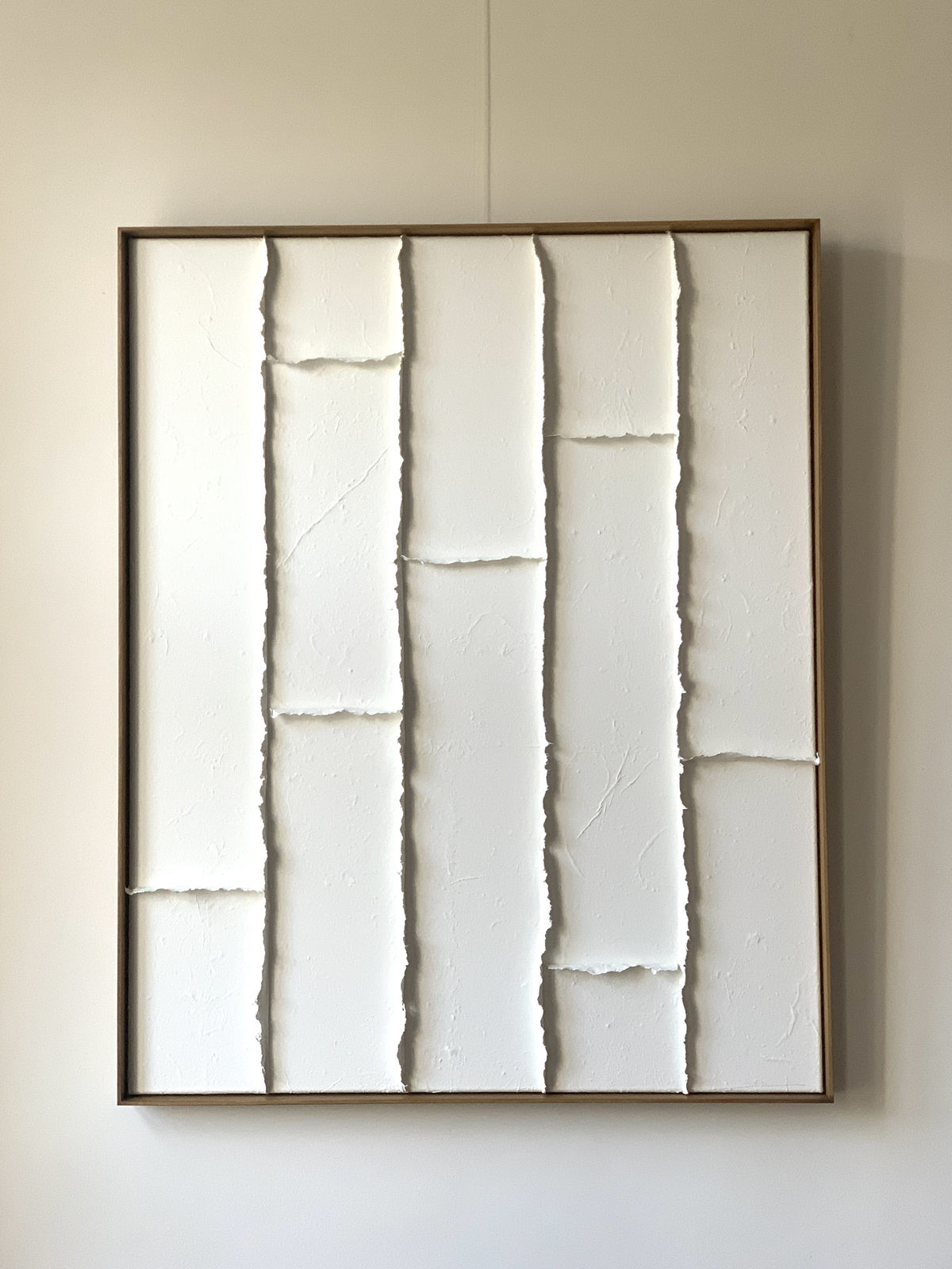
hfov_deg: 28.0
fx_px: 1907
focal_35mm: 52
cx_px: 476
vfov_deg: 36.8
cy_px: 634
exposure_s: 1/122
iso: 125
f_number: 2.4
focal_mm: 6
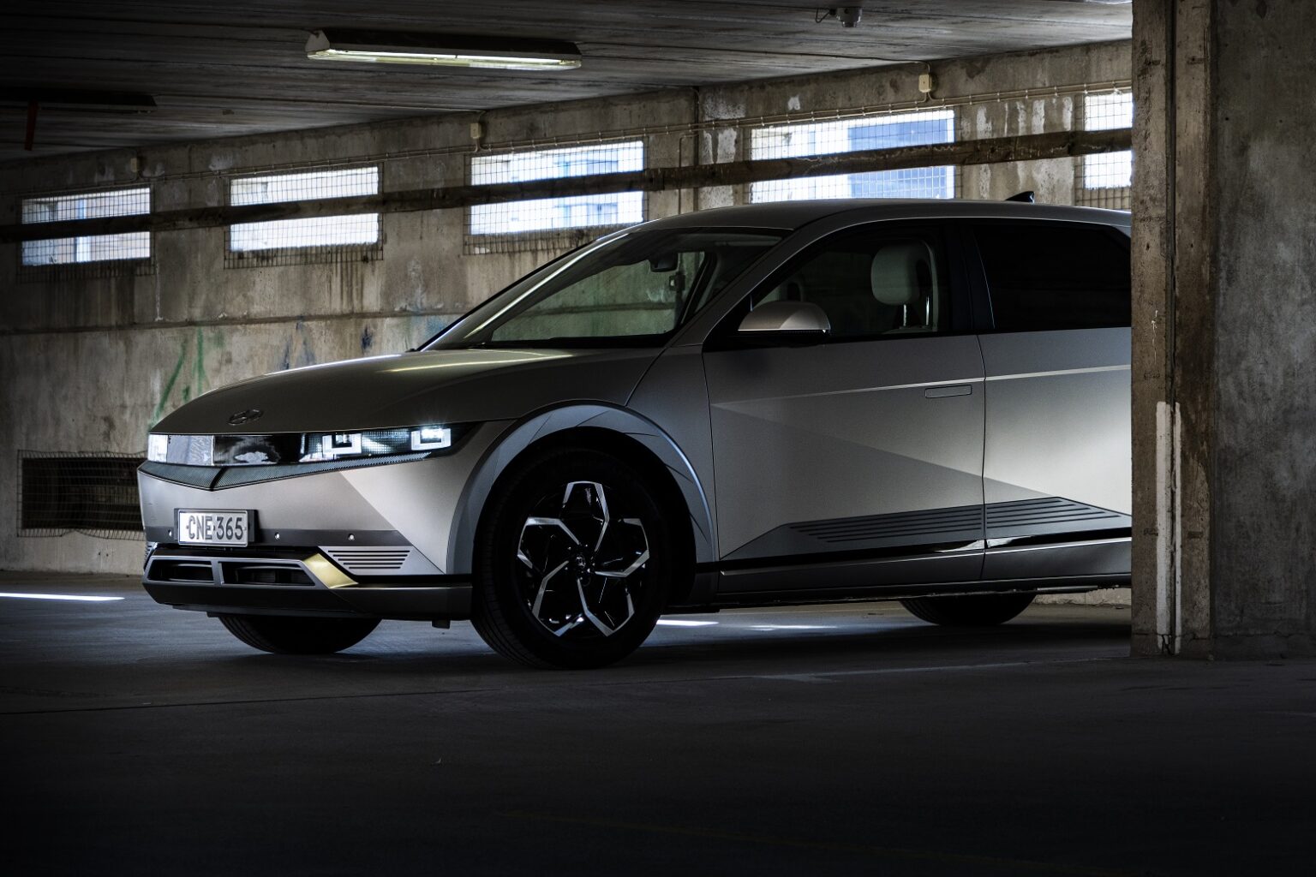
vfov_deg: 10.3
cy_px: 438
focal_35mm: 133
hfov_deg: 15.4
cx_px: 658
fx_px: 4862
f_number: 7.1
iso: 160
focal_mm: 89
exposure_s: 1/60
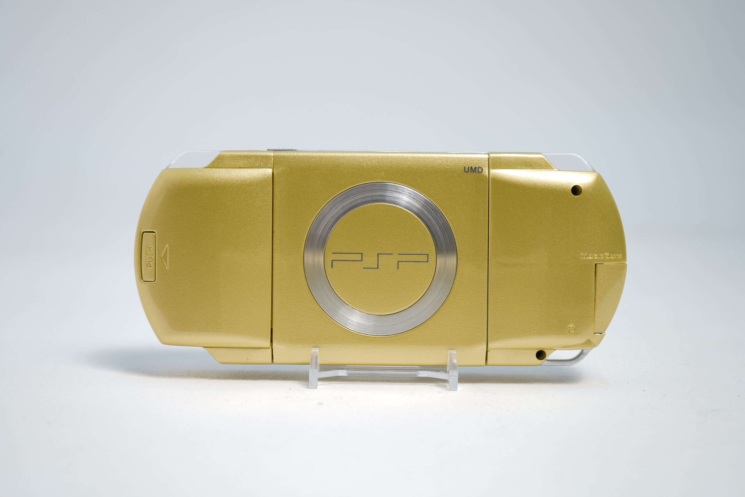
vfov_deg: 26.0
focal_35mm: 52
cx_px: 372
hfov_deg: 38.2
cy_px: 248
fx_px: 1076
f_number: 5.6
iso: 64
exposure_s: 1/6
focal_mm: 52
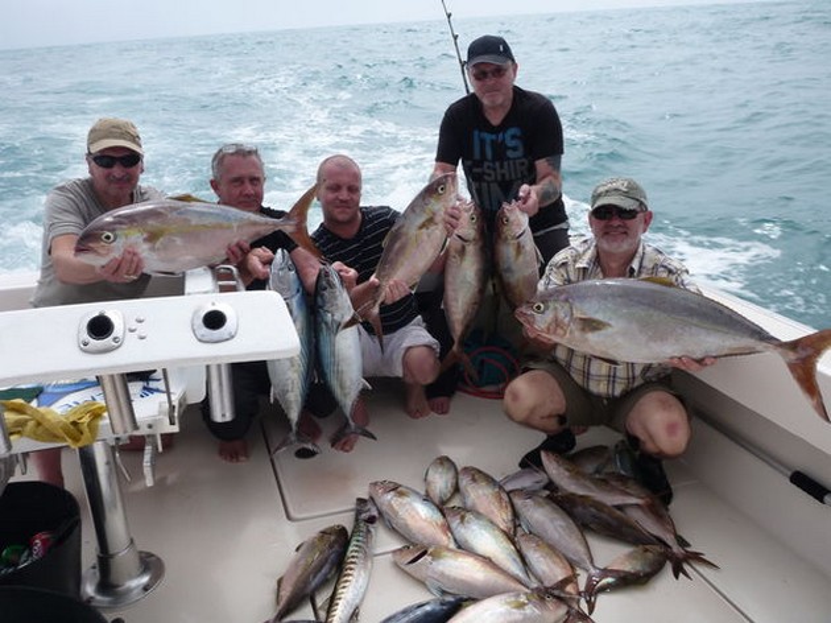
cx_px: 416
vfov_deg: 49.7
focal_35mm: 28
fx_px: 672
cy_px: 312
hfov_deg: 63.5
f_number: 10
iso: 100
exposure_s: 1/160
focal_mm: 4.9
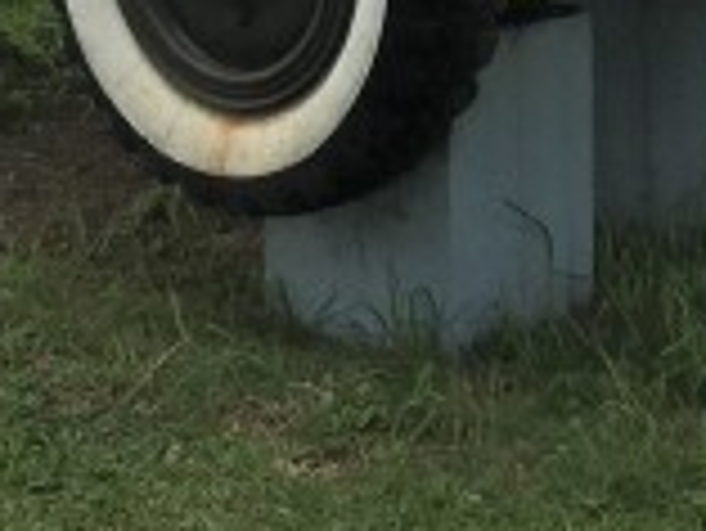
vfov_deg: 9.9
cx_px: 290
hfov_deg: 14.3
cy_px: -549
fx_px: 2817
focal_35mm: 138
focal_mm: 4.15
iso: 25
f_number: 2.2
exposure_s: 1/2198
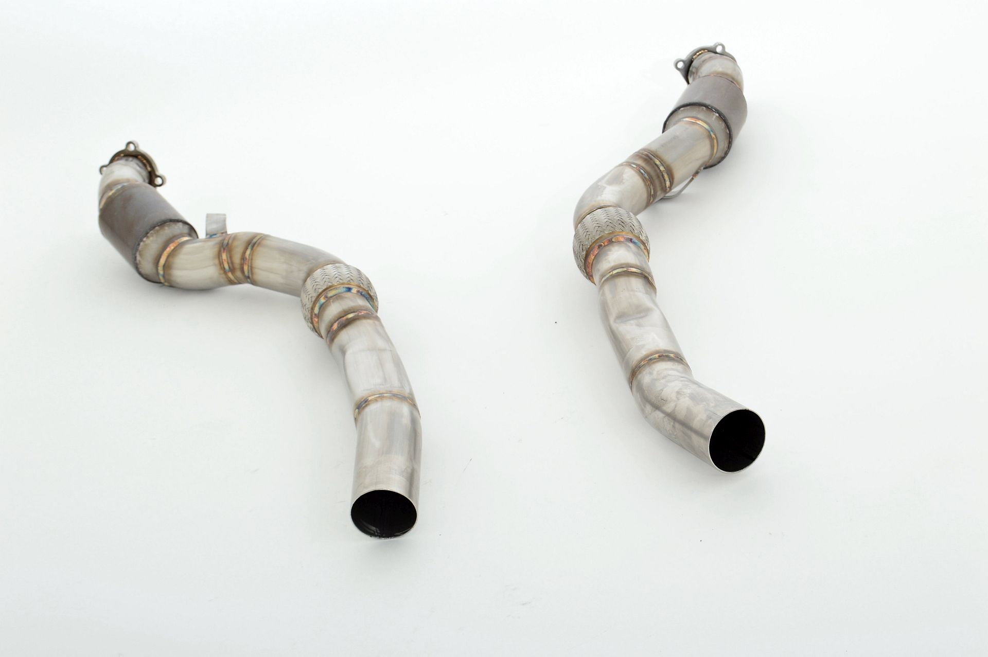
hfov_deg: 29.3
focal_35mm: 69
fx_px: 1892
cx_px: 494
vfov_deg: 19.7
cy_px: 328
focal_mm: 46
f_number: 10
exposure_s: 1/200
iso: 200
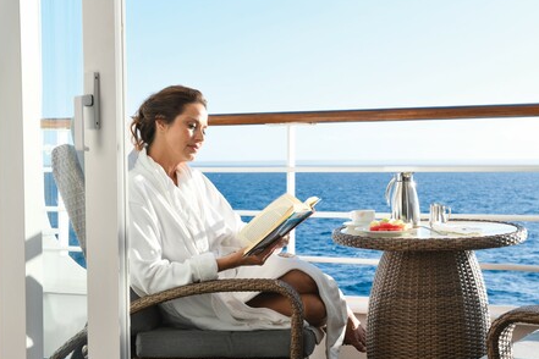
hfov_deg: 35.1
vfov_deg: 23.8
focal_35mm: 57
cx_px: 262
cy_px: 190
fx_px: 853
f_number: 9
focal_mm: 52
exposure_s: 1/100
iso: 100
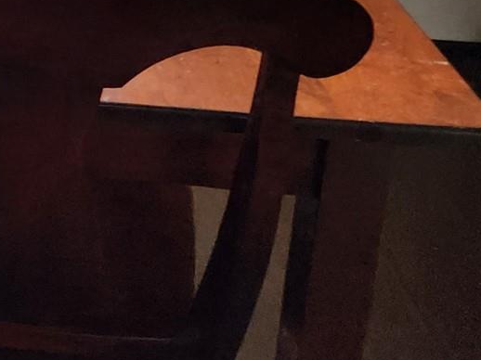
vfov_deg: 14.9
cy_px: -207
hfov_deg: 17.1
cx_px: -423
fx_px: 1264
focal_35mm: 91
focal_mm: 5.4
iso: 160
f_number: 1.8
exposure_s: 1/180
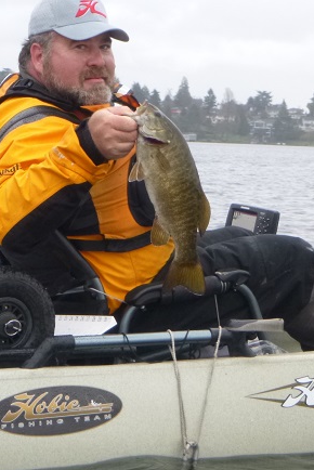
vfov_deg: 17.2
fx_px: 1554
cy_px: 226
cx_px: 48
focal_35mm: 119
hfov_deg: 11.5
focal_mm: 12.8
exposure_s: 1/100
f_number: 5.5
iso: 250
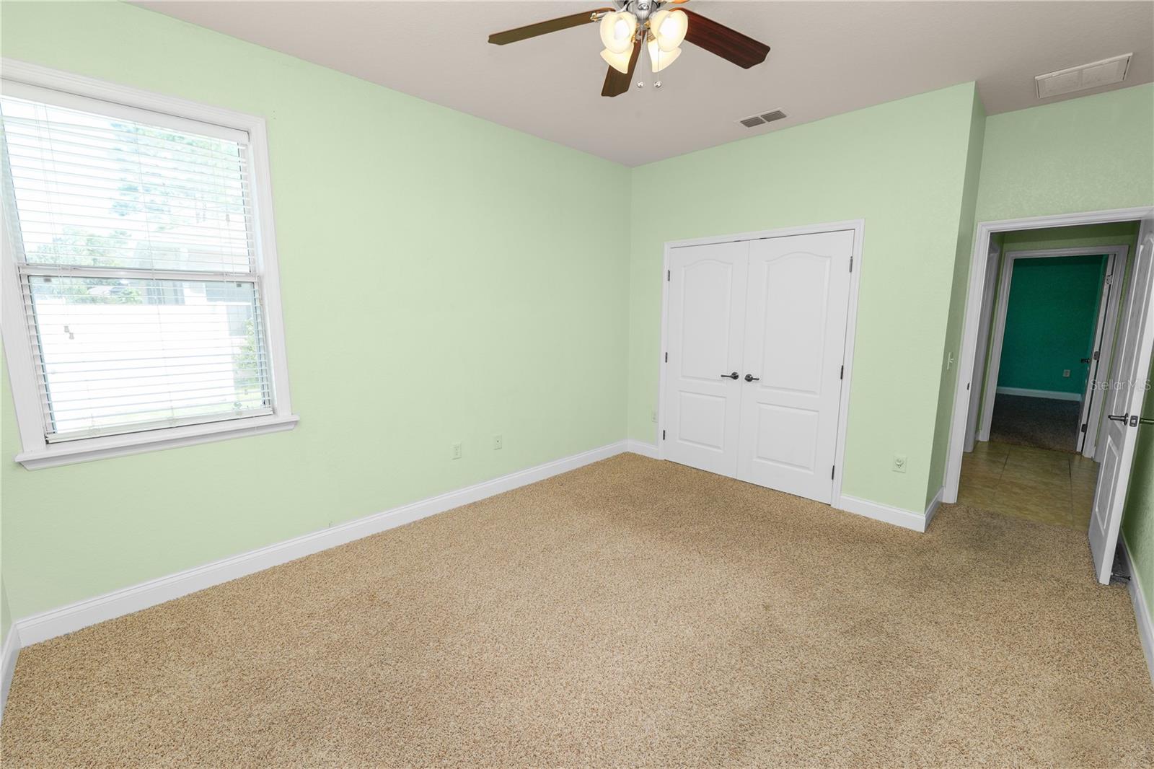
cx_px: 577
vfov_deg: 81.2
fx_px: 449
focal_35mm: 14
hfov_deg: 104.3
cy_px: 384
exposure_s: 1/60
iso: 250
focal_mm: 14
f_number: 6.3
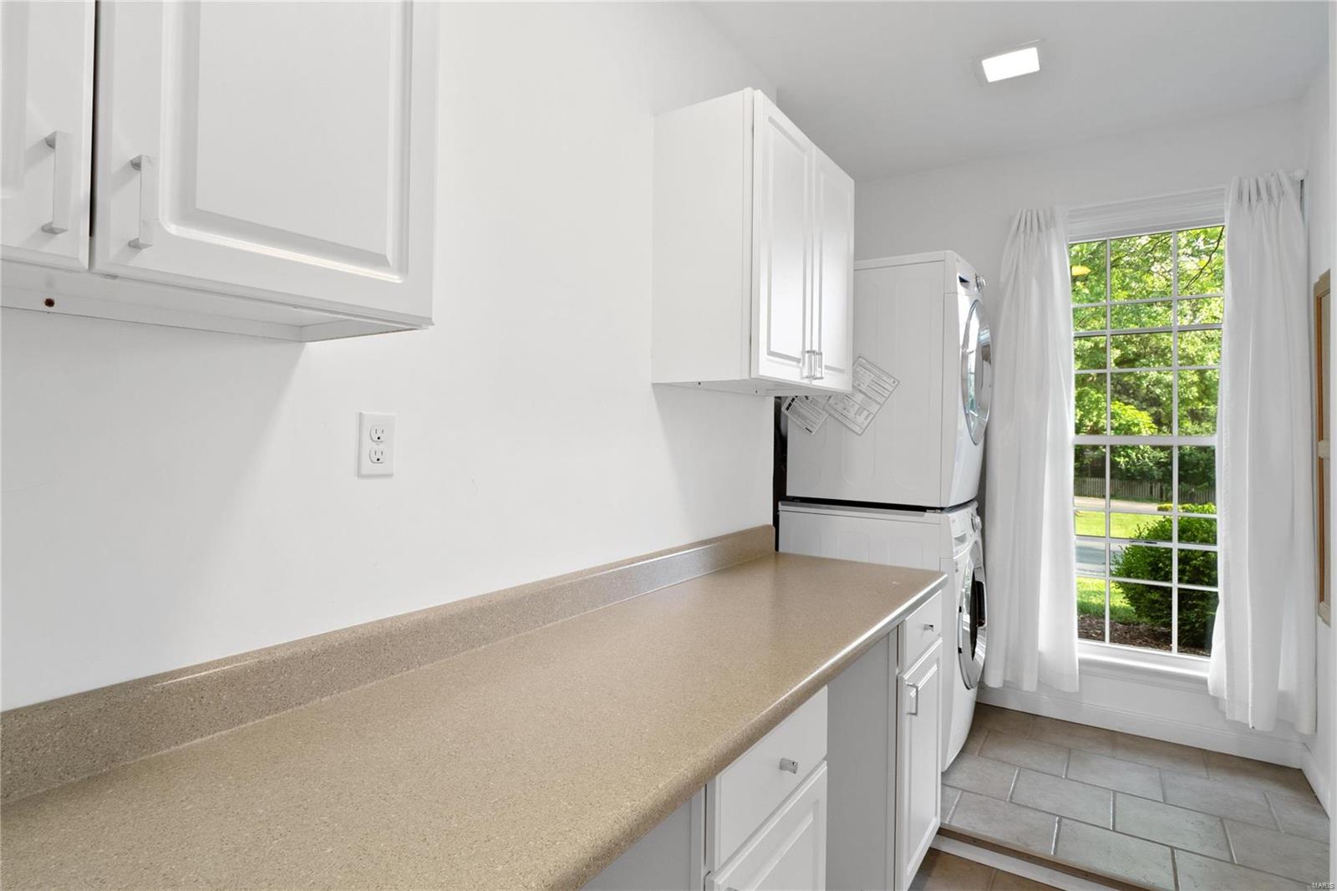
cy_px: 446
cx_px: 668
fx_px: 668
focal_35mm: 18
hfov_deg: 90.0
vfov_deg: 67.4
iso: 400
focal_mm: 9
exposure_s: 1/10
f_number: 8
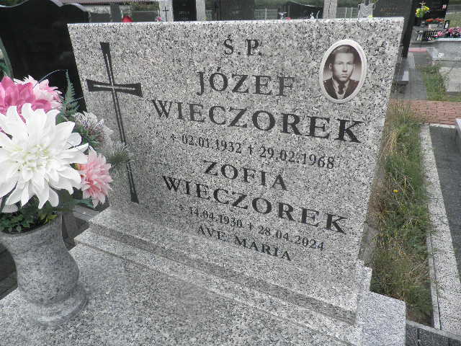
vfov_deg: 56.8
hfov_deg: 71.6
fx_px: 320
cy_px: 173
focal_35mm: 24
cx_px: 230
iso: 64
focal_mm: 4.3
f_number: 3.3
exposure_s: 1/400
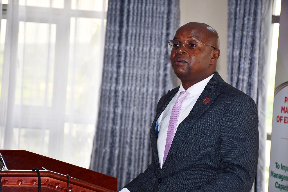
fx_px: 960
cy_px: 96
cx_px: 144
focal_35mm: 120
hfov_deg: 17.1
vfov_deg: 11.4
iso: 450
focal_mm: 80
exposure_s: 1/60
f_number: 5.3
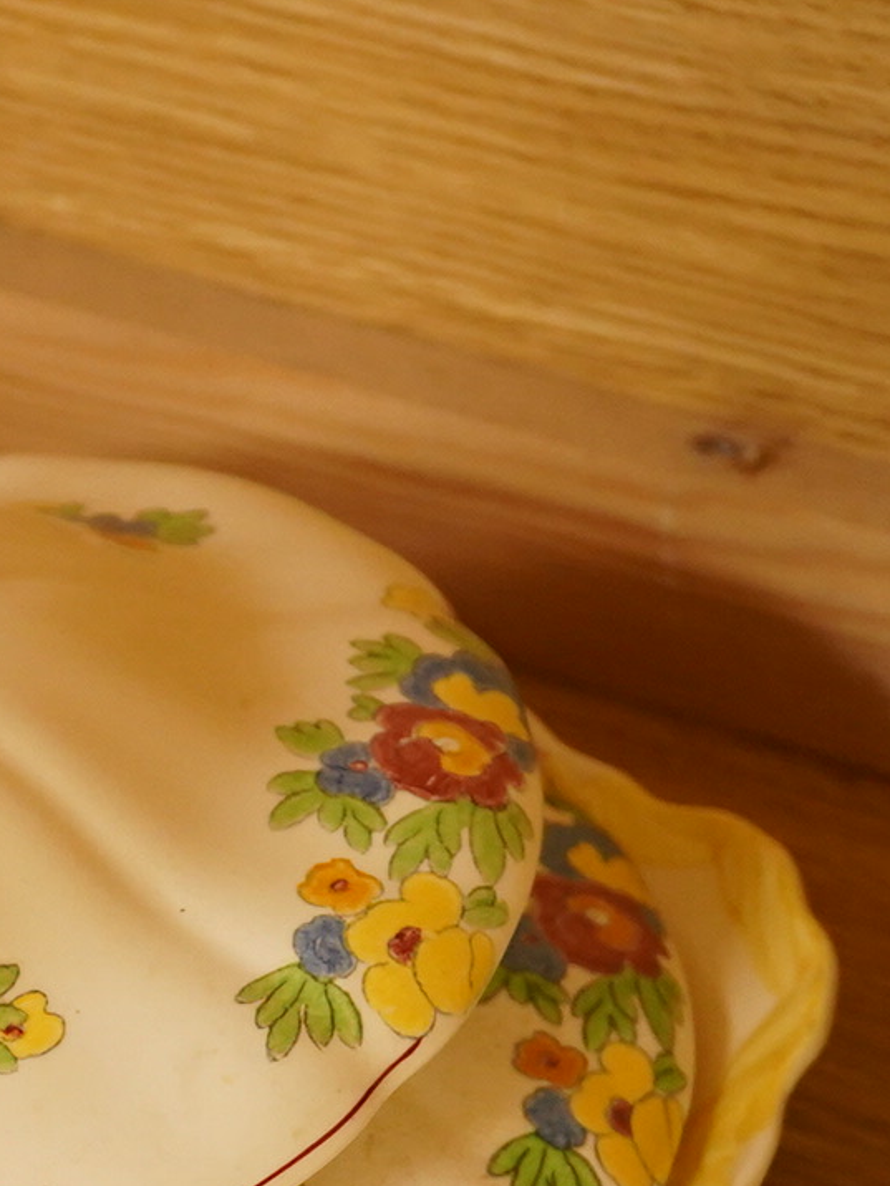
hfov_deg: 12.3
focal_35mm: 119
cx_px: -35
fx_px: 4079
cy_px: 996
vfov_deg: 16.4
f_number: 6.3
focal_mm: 30
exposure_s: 1/80
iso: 2500
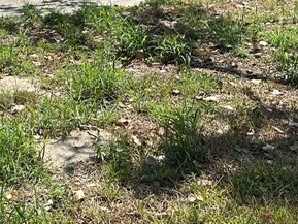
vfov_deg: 15.3
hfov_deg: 22.5
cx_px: 38
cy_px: -163
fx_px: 732
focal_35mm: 85
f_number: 1.78
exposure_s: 1/2882
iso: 80
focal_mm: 6.86
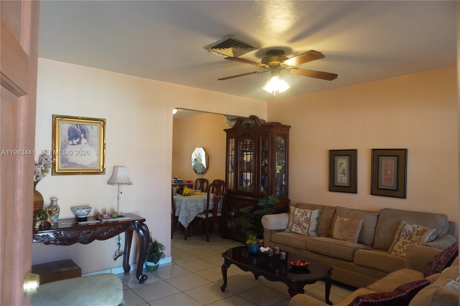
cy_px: 153
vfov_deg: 53.1
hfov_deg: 73.8
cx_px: 230
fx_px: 307
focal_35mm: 24
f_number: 3.5
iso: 1600
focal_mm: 16
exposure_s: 1/160
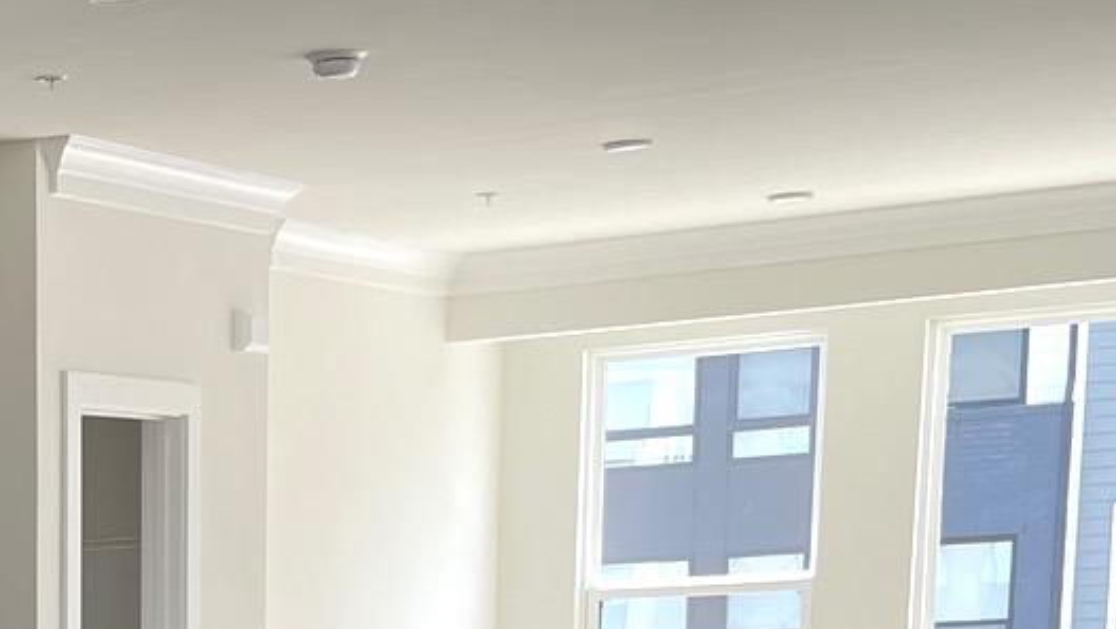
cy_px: 1302
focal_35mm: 110
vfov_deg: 10.1
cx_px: -578
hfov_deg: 17.4
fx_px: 3257
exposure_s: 1/189
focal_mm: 5.1
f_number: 1.6
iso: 40
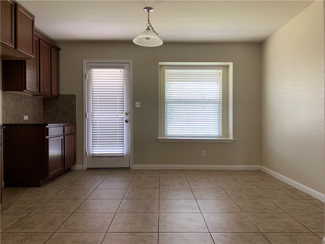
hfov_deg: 67.3
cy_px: 122
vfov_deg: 53.1
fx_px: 244
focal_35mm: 26
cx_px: 162
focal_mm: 4.25
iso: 125
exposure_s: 1/60
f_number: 1.8
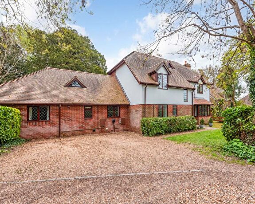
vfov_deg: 80.4
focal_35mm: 16
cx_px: 134
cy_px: 102
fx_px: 121
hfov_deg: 93.0
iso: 320
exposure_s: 1/125
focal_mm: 14
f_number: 9
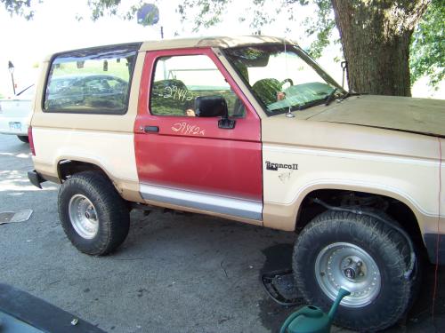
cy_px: 166
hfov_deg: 51.4
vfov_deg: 39.7
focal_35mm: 36
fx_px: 463
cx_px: 222
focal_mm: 5.85
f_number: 2.8
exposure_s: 1/50
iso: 62
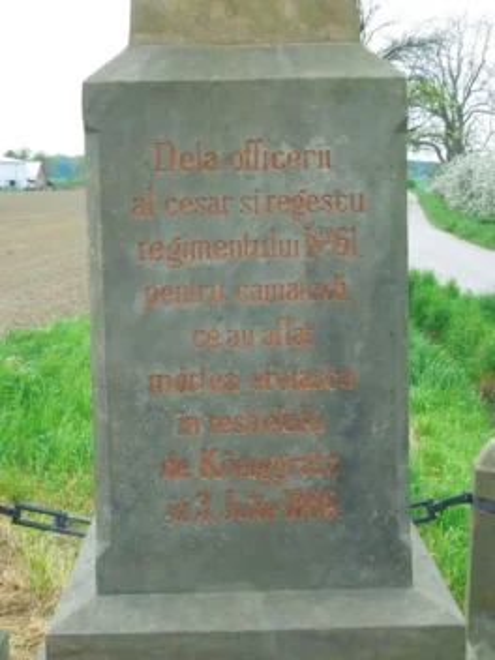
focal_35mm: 69
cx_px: 248
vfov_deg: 28.2
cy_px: 330
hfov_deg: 21.3
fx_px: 1316
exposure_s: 1/320
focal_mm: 12.5
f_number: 8.8
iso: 800
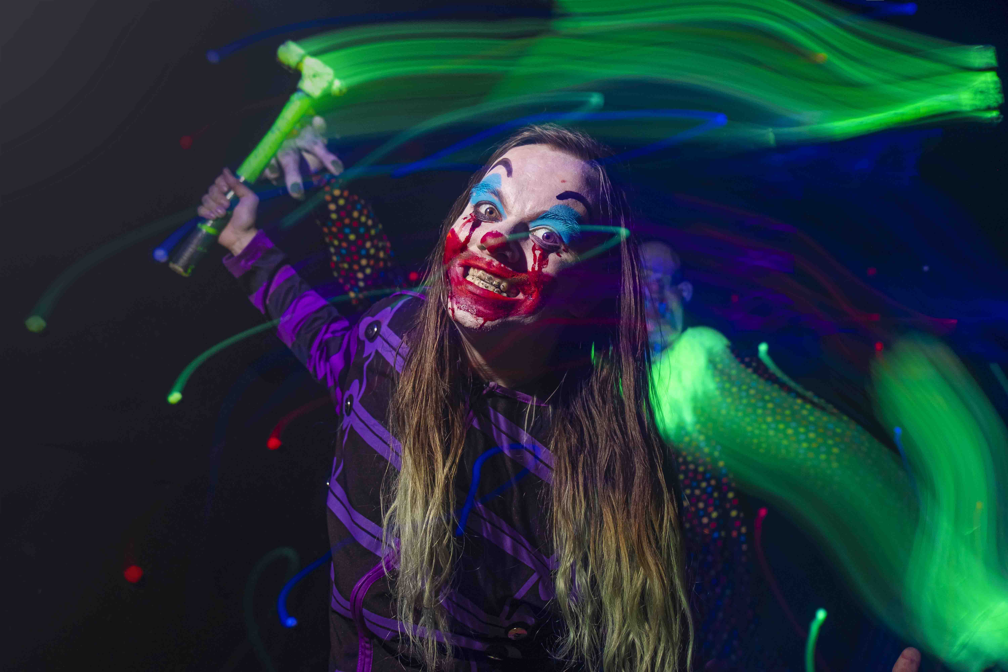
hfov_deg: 67.4
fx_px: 756
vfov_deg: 47.9
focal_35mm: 27
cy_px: 336
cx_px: 504
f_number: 3.2
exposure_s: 1/2
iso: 400
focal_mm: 18
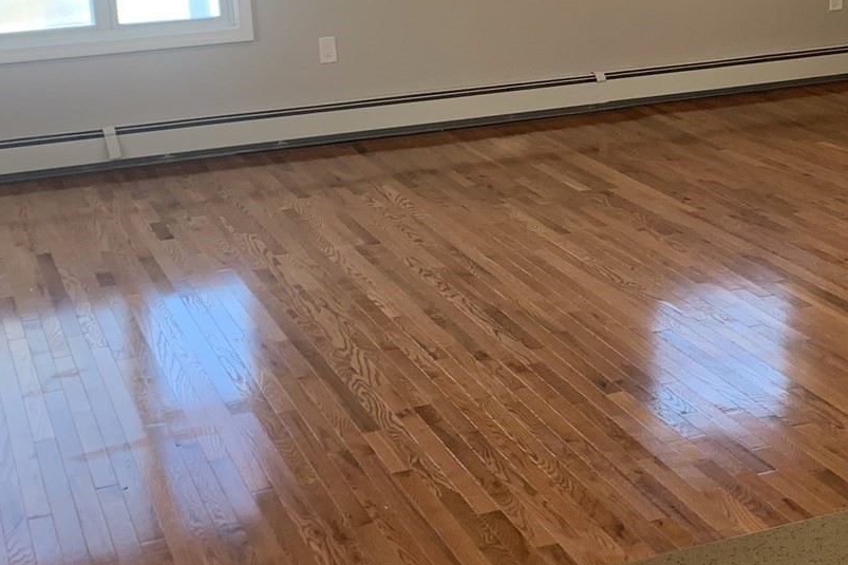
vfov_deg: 19.6
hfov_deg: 29.0
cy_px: 148
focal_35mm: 69
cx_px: 587
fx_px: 1625
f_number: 1.8
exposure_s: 1/60
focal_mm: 4.25
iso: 64
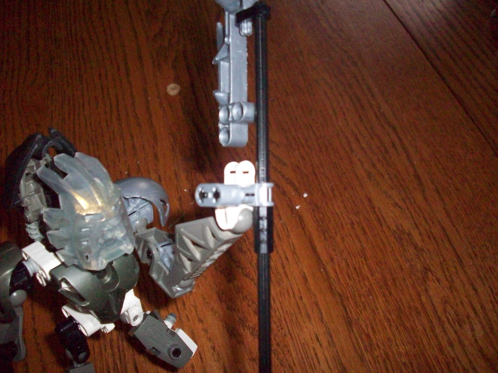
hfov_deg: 50.1
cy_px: 186
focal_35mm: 37
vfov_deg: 38.7
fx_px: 532
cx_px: 249
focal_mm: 6.2
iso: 400
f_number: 2.8
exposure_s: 1/128
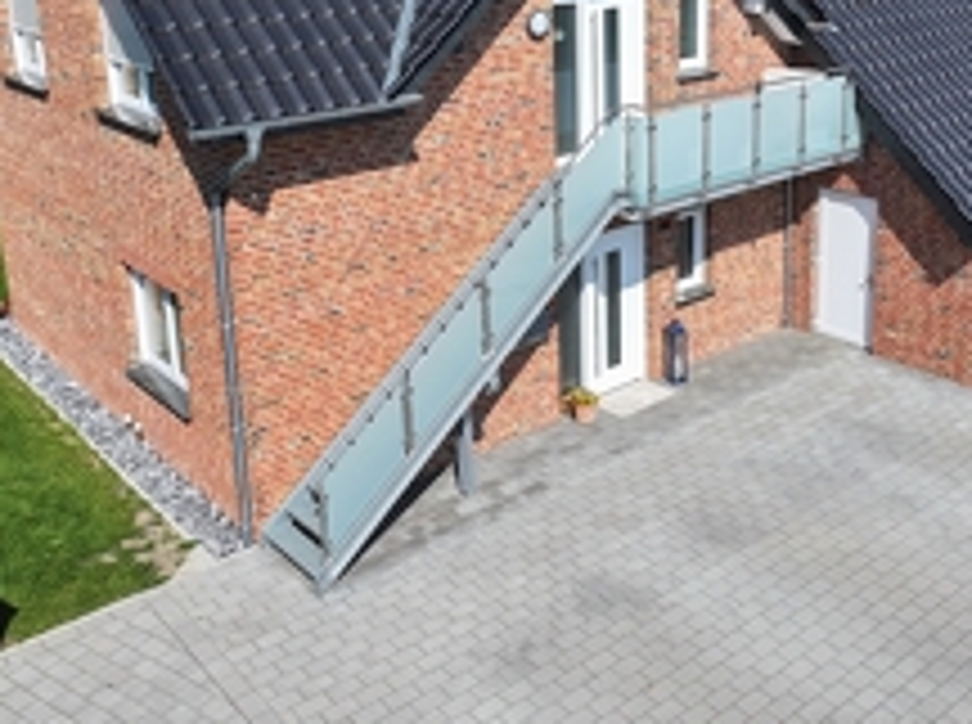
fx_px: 1121
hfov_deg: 46.6
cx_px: 594
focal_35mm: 40
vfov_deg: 35.0
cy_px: 171
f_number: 2.8
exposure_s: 1/2000
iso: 100
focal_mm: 12.29
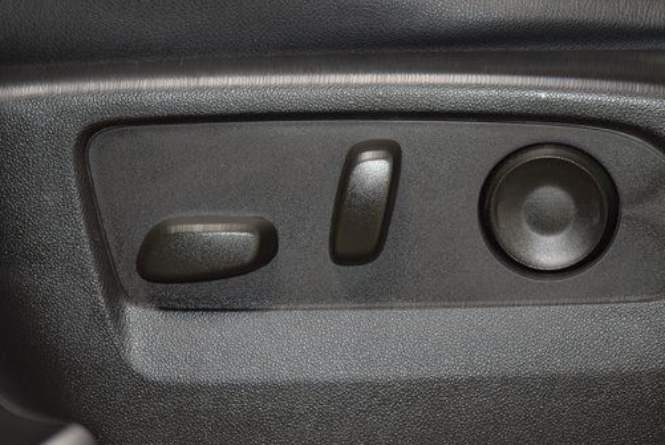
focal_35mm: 134
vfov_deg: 10.3
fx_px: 2477
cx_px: 368
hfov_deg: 15.3
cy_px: 228
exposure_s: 1/40
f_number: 4.5
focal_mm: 70
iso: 2000
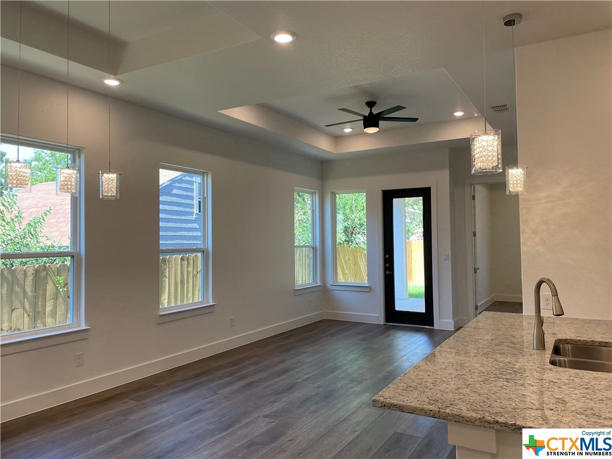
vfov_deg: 53.1
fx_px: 460
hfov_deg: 67.3
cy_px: 230
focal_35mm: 26
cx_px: 306
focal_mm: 4.2
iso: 40
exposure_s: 1/120
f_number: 1.6
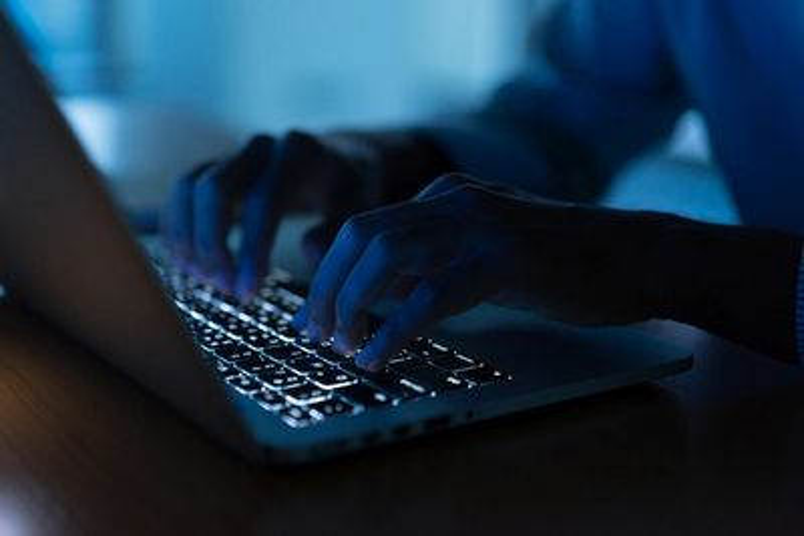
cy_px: 268
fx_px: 1229
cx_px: 402
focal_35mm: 55
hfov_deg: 36.2
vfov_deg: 24.6
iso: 500
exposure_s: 1/13
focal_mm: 55
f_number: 2
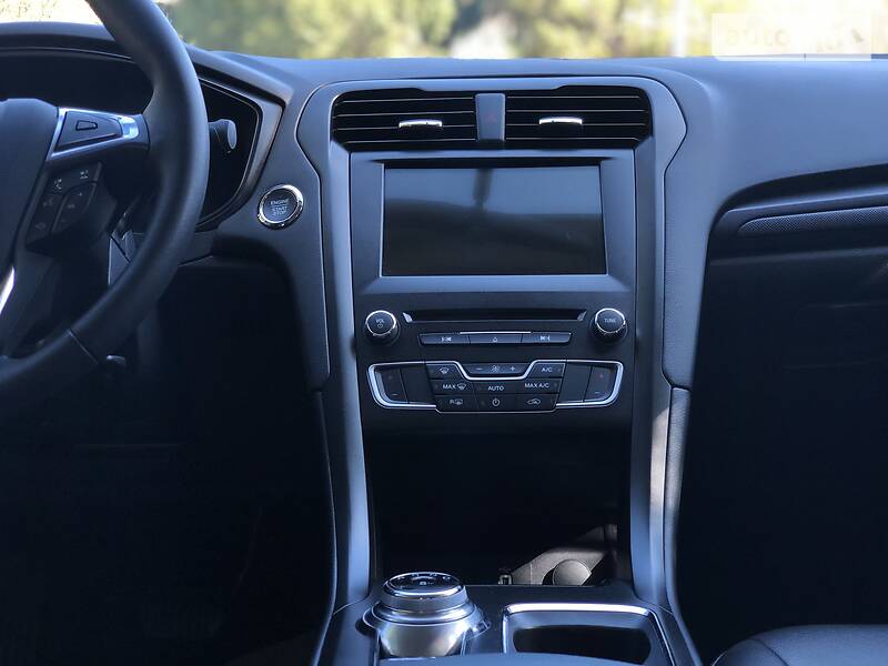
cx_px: 444
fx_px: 1334
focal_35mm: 52
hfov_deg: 36.8
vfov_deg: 28.0
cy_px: 333
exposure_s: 1/60
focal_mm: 6
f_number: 2.4
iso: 25
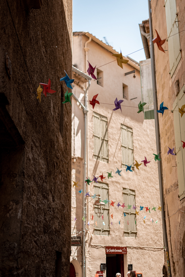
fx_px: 405
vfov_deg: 37.9
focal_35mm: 52
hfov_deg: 25.8
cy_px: 138
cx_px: 92
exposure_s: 1/2000
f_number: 1.8
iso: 100
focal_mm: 35
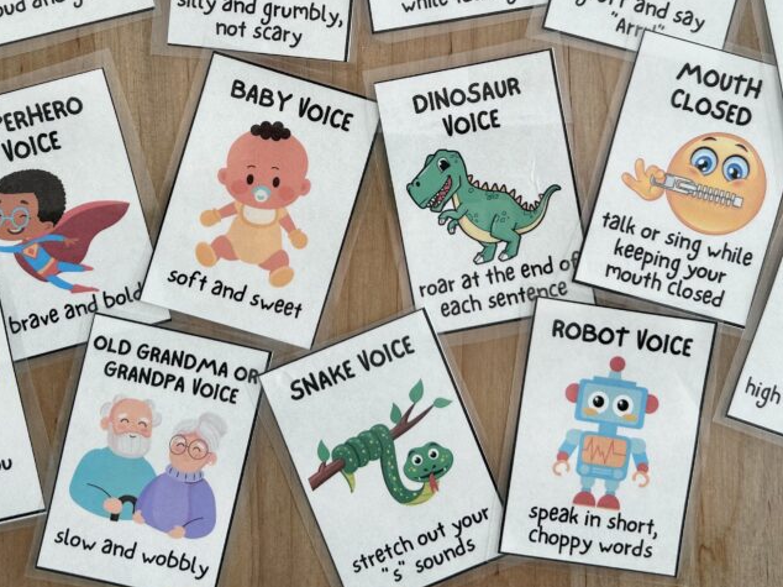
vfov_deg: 33.8
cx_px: 350
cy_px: 171
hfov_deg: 44.7
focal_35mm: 42
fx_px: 950
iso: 40
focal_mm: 5.7
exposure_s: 1/174
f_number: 1.5
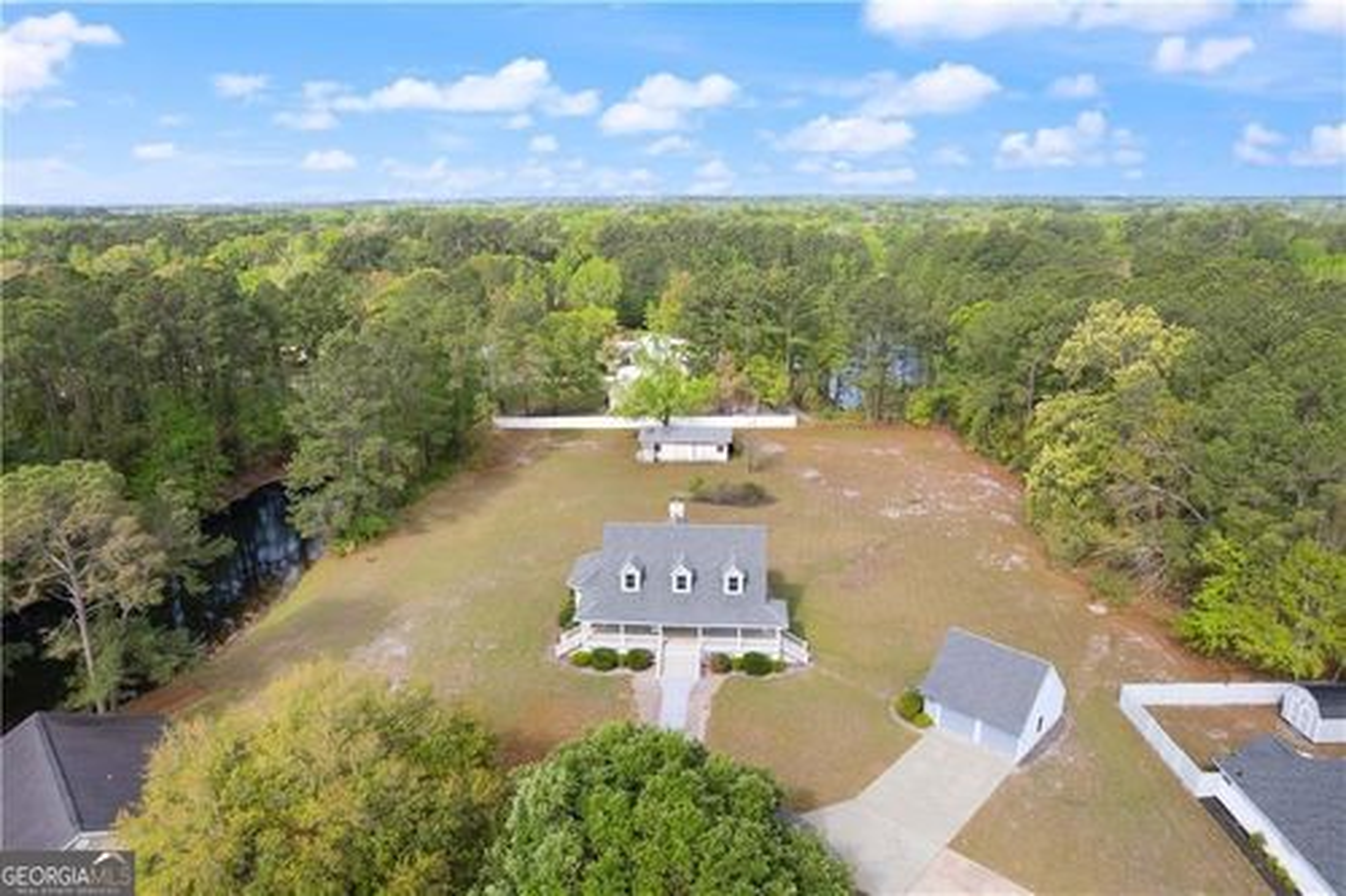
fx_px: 822
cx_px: 673
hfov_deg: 78.6
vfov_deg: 57.2
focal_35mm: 22
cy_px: 448
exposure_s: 1/1250
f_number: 2.8
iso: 100
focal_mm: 8.38
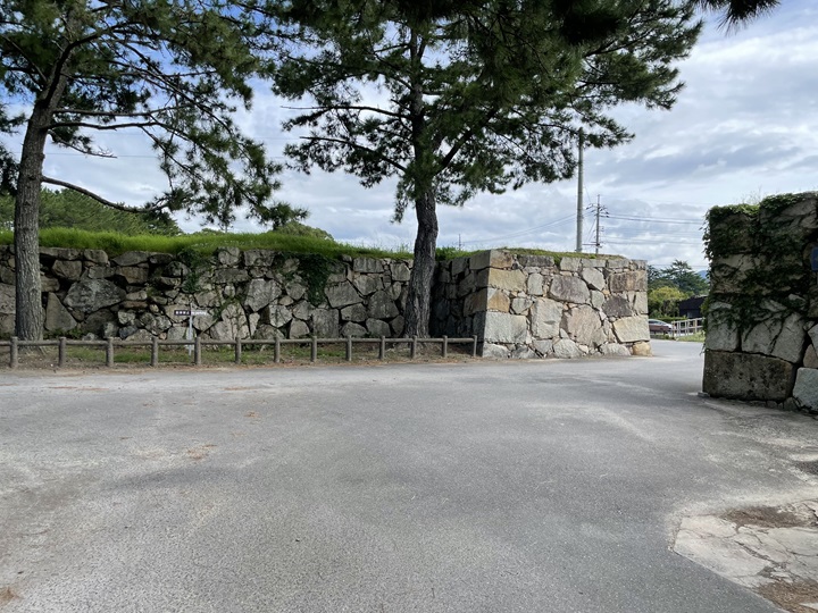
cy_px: 306
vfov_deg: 53.1
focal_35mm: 26
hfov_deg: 67.3
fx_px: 614
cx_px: 409
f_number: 1.6
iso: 32
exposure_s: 1/2132
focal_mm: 4.2
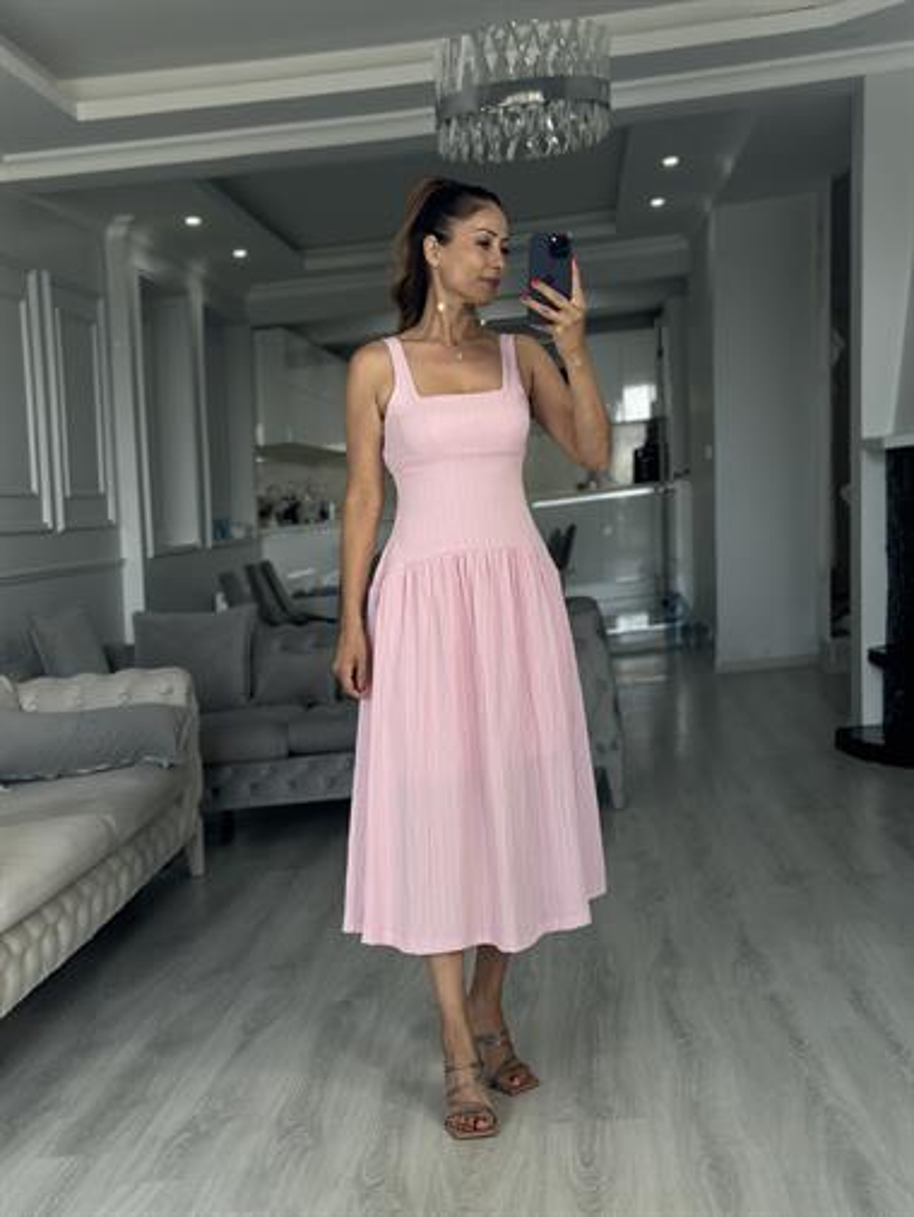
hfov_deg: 30.3
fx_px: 1688
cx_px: 457
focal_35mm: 48
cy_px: 608
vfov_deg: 39.6
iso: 100
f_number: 1.78
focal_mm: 6.86
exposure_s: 1/171
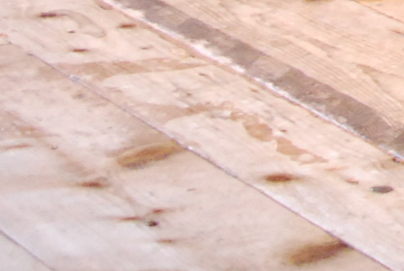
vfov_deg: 5.6
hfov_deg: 7.5
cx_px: 1330
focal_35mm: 232
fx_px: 2611
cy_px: -532
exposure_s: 1/100
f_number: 2.8
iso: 1600
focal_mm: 23
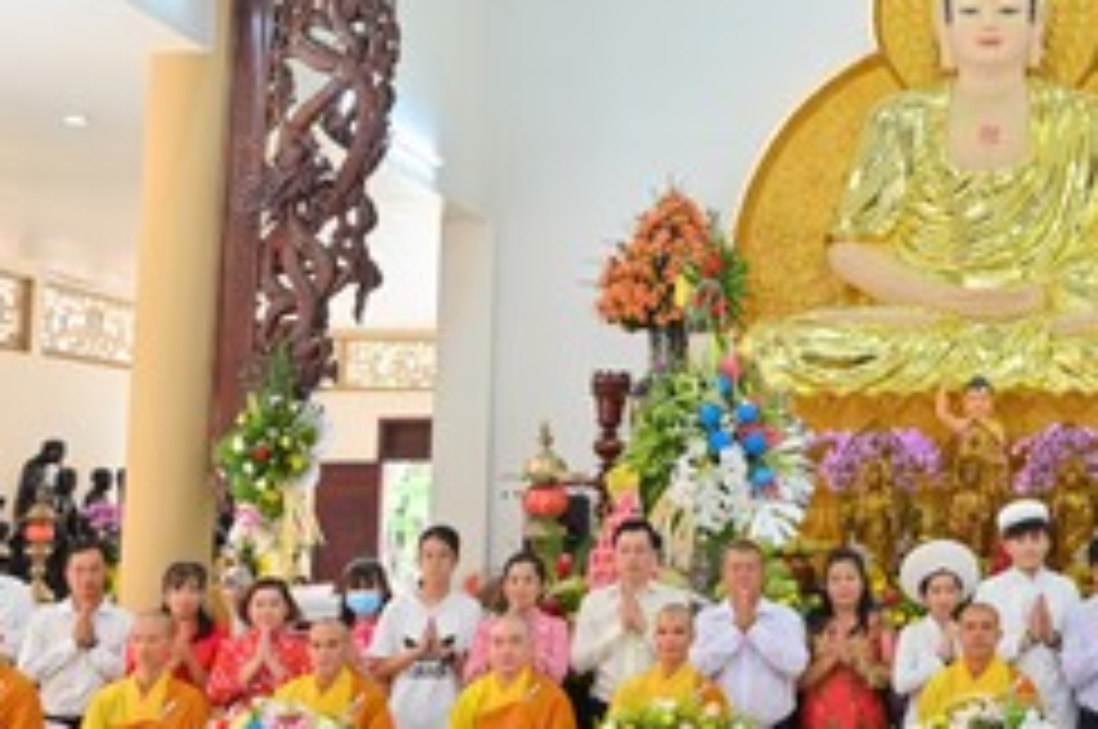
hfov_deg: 30.0
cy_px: 200
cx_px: 1012
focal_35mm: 64
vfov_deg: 21.0
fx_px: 1949
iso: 1000
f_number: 5.6
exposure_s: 1/80
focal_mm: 24
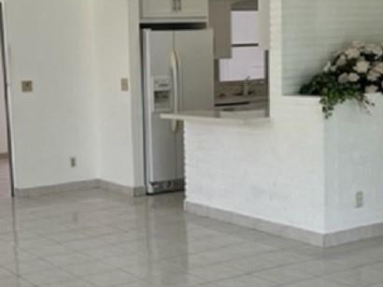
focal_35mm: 65
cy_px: 168
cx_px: 120
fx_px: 719
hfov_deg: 29.6
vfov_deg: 22.5
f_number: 1.6
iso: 64
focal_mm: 5.1
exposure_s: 1/120
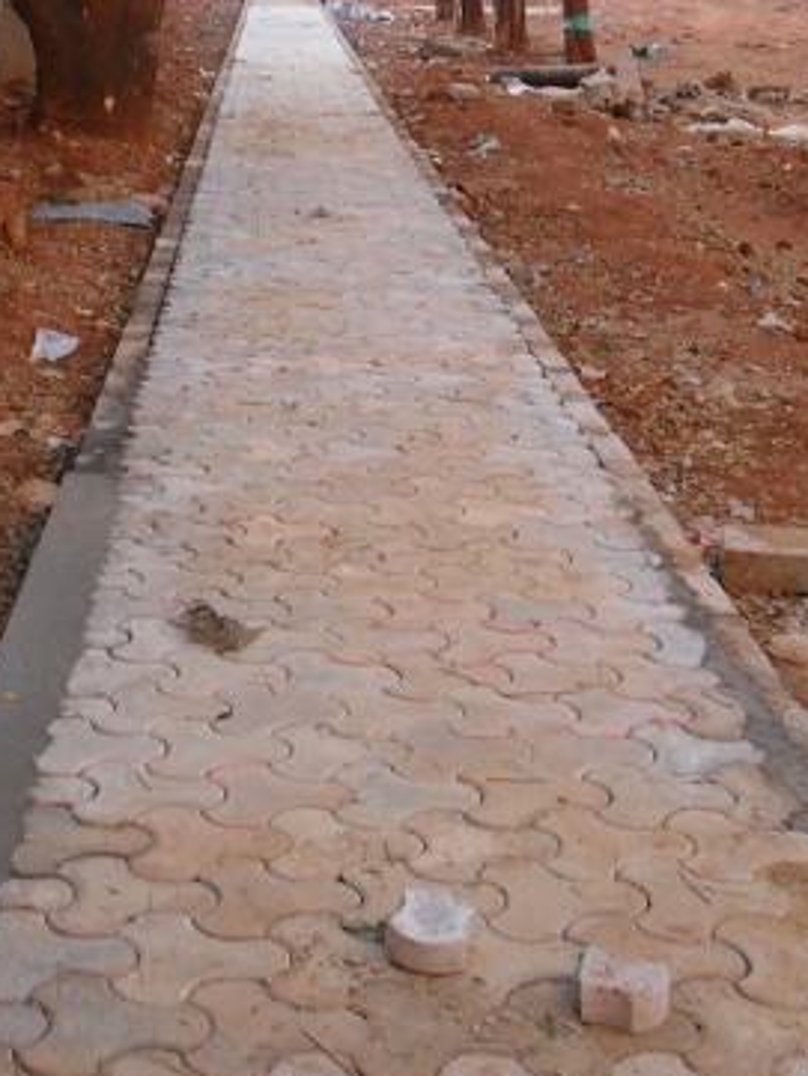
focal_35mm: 62
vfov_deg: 30.9
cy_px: 358
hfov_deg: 23.6
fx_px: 1928
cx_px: 271
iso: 80
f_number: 3.2
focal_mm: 6.3
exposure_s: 1/45
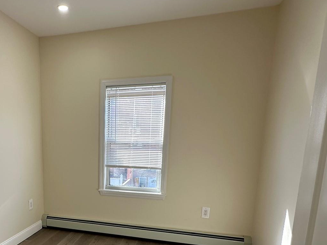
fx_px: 265
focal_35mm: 28
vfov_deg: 47.8
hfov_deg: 60.6
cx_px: 90
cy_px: 185
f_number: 2.2
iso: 40
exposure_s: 1/128
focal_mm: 2.22
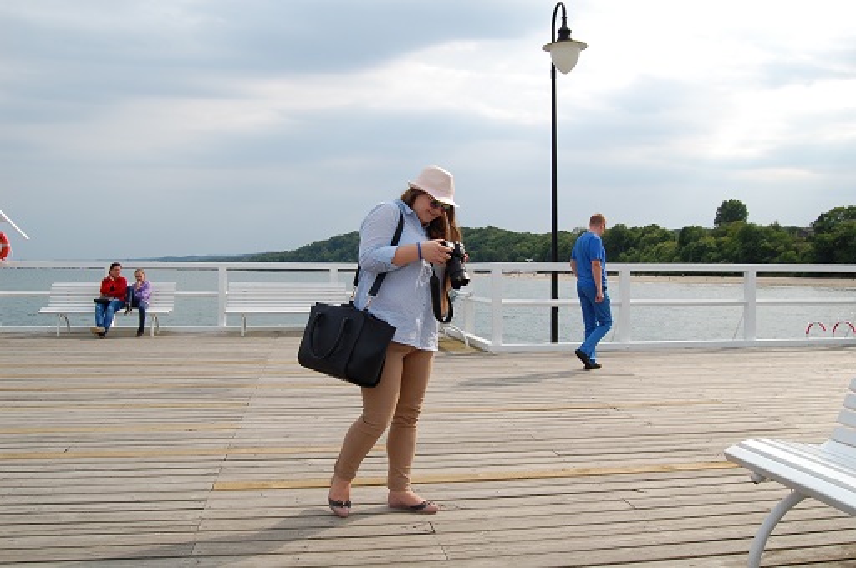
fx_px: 784
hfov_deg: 57.3
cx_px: 428
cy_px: 284
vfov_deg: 39.9
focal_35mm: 33
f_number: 10
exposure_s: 1/400
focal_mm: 22
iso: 200
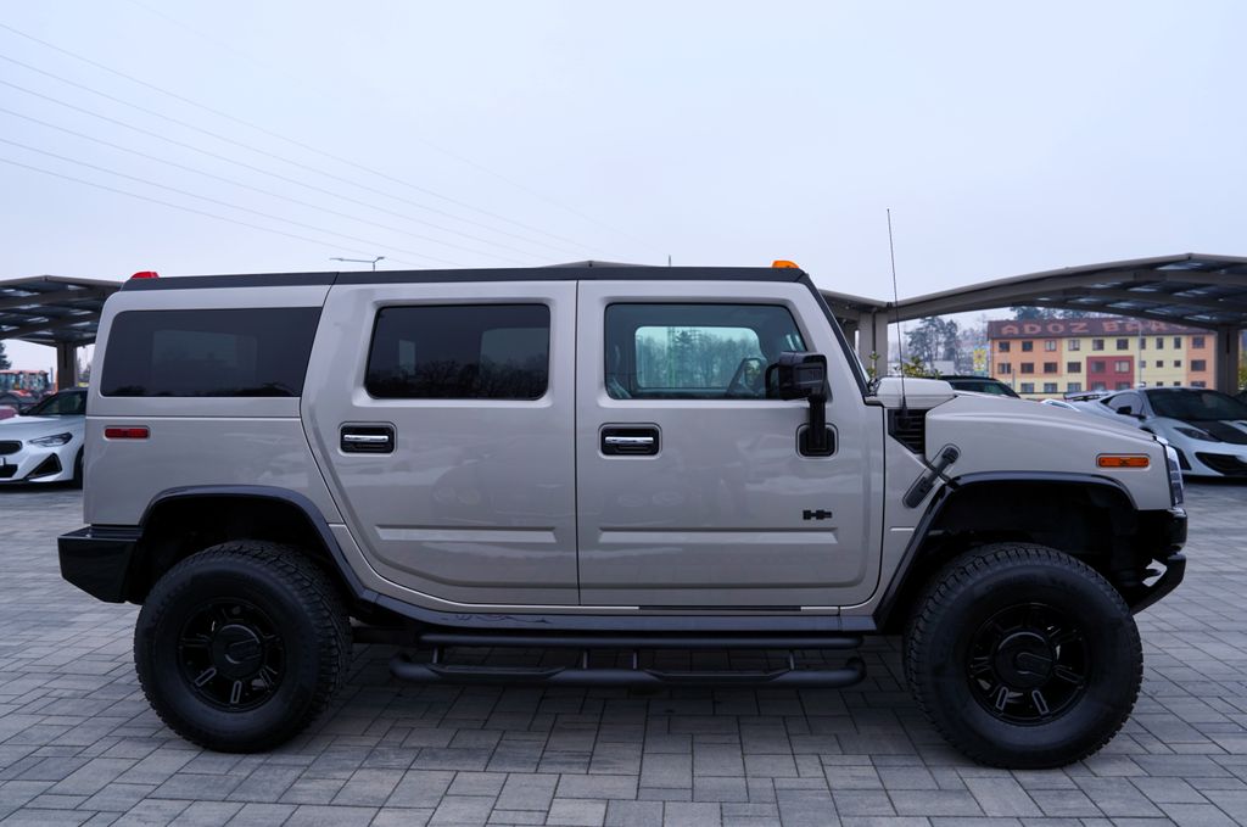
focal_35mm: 24
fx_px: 830
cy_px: 414
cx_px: 624
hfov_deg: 73.8
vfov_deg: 53.0
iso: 100
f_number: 5.6
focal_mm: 24
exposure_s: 1/125
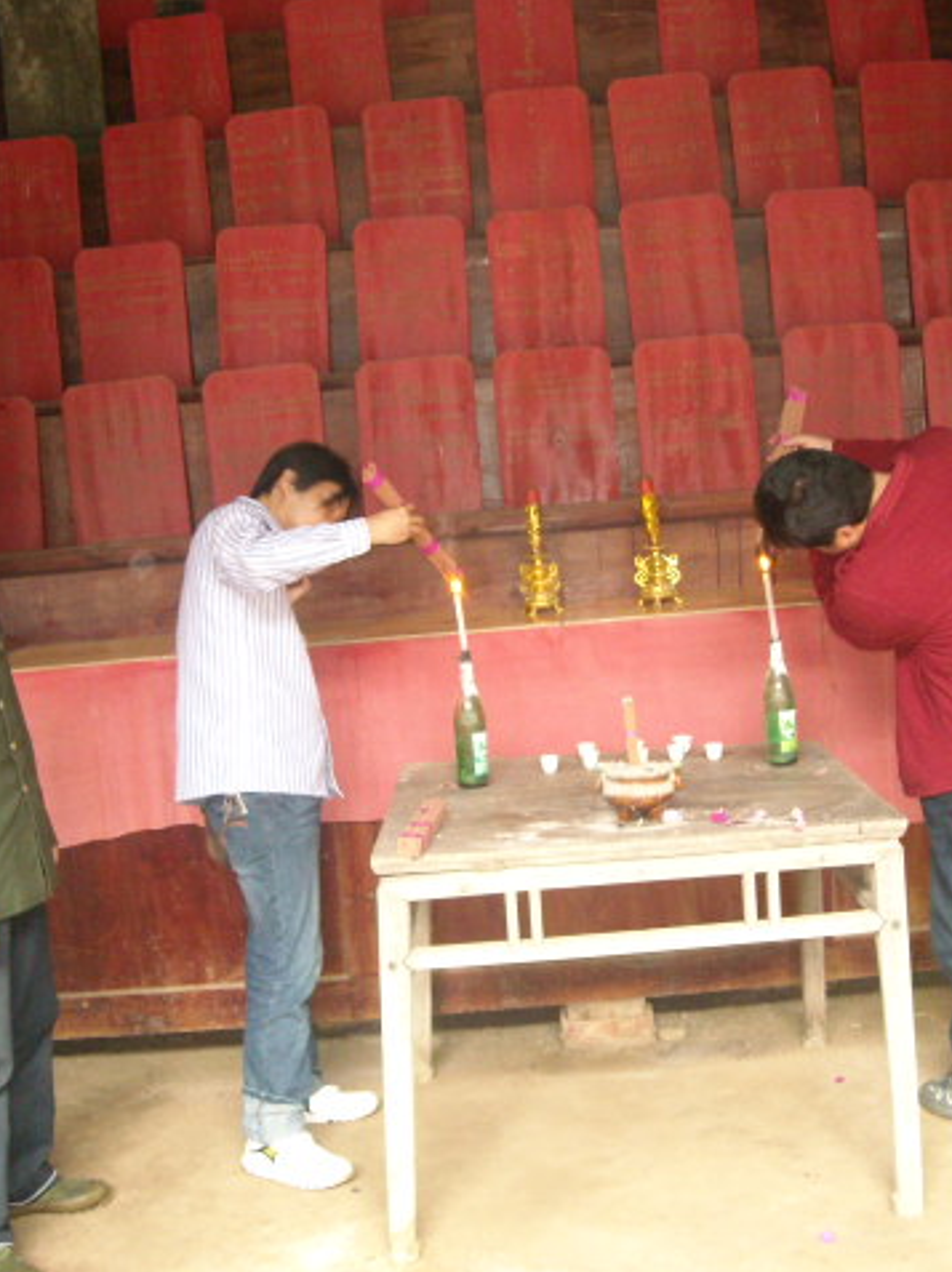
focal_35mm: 47
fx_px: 1726
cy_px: 635
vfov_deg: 40.5
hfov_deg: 30.8
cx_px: 568
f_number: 2.8
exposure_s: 1/30
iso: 400
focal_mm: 5.7
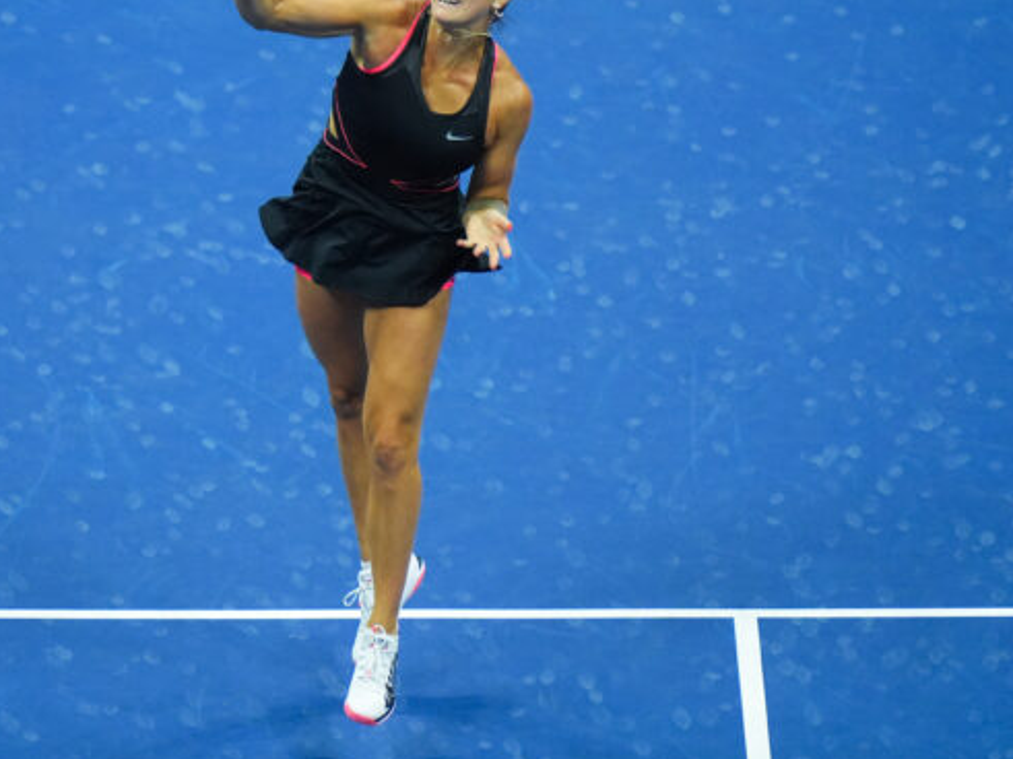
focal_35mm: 843
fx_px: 24663
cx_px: 338
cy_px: 243
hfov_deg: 2.4
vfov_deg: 1.8
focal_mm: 560
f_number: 4
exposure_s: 1/1000
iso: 3200
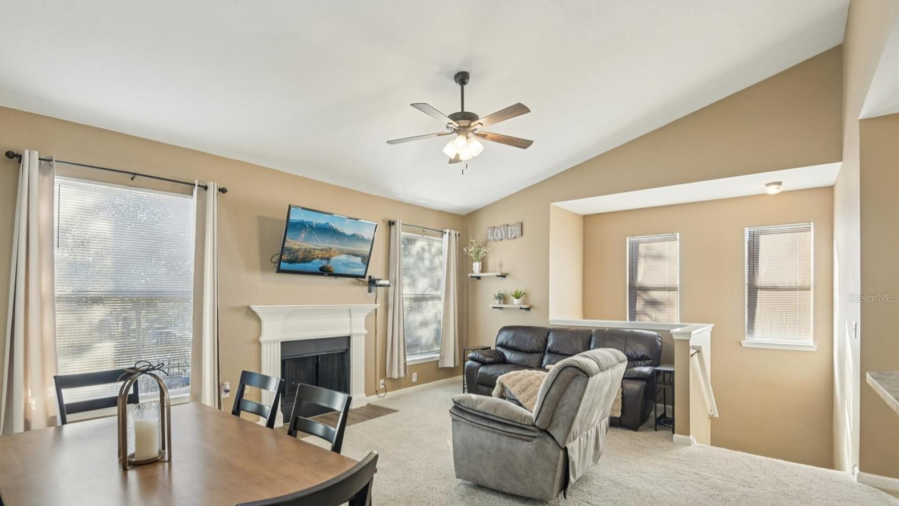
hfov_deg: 95.9
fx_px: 405
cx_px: 444
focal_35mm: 17
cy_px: 298
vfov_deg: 63.5
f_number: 8
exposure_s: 1/40
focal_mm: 16
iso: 400
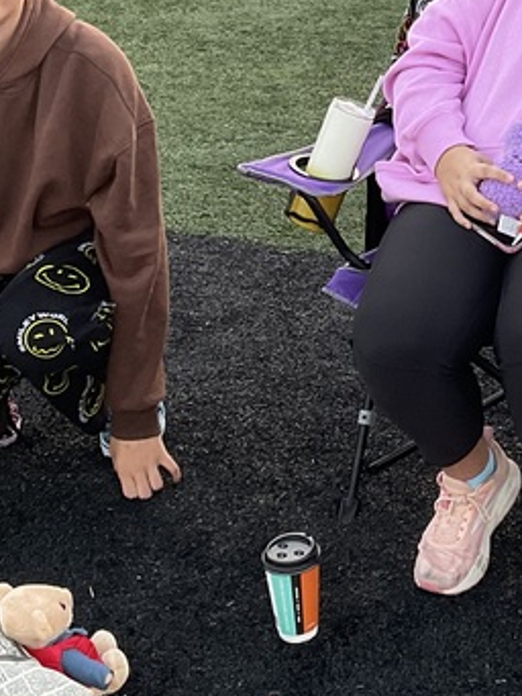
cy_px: 202
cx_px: 483
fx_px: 1748
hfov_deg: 16.7
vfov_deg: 22.3
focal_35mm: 87
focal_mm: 3
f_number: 1.8
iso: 80
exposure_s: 1/60
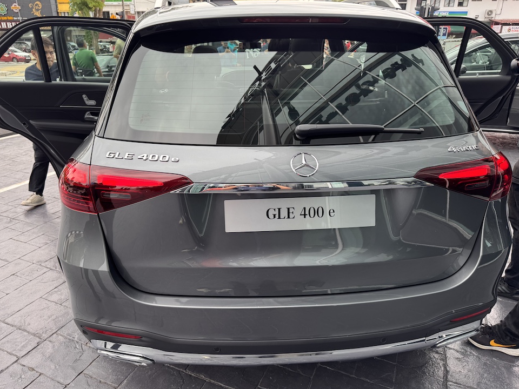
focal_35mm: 25
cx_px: 256
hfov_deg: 69.4
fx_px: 375
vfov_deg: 54.9
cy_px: 191
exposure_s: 1/633
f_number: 1.78
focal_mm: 6.76
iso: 80
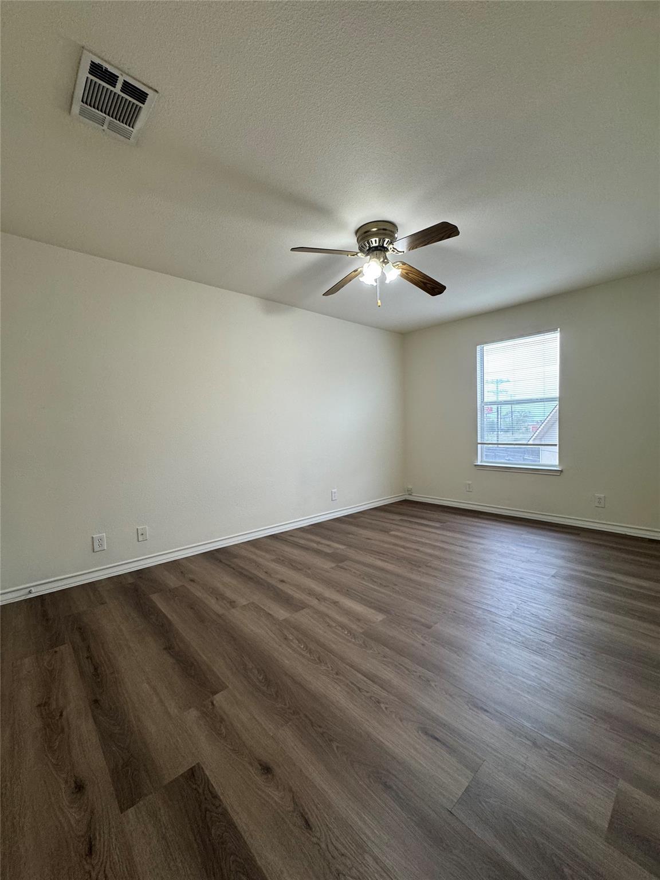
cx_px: 330
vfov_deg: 102.1
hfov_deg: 85.7
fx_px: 356
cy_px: 440
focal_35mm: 14
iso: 160
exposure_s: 1/120
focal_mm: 2.22
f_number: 2.2
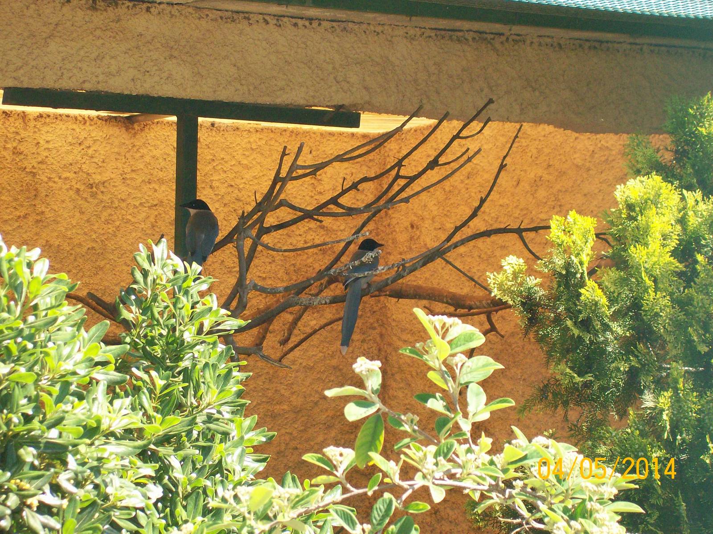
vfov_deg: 13.7
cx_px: 356
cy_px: 267
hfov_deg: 18.2
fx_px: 2223
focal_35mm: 108
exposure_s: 1/182
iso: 140
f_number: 4.8
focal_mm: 18
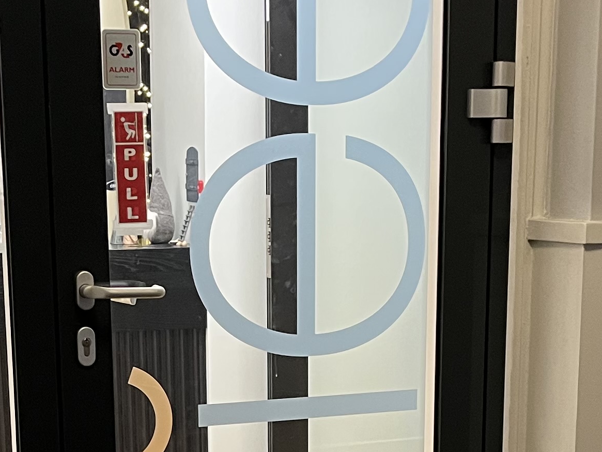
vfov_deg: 15.8
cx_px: 287
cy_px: 529
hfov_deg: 21.8
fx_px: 1565
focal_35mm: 90
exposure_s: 1/50
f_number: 1.6
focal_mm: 5.1
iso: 250
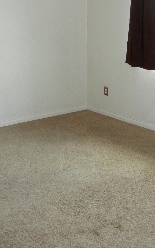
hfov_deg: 21.6
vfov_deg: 33.2
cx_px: 95
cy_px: 56
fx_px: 406
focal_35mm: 60
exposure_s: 1/96.4
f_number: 3.5
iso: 230
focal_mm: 5.4
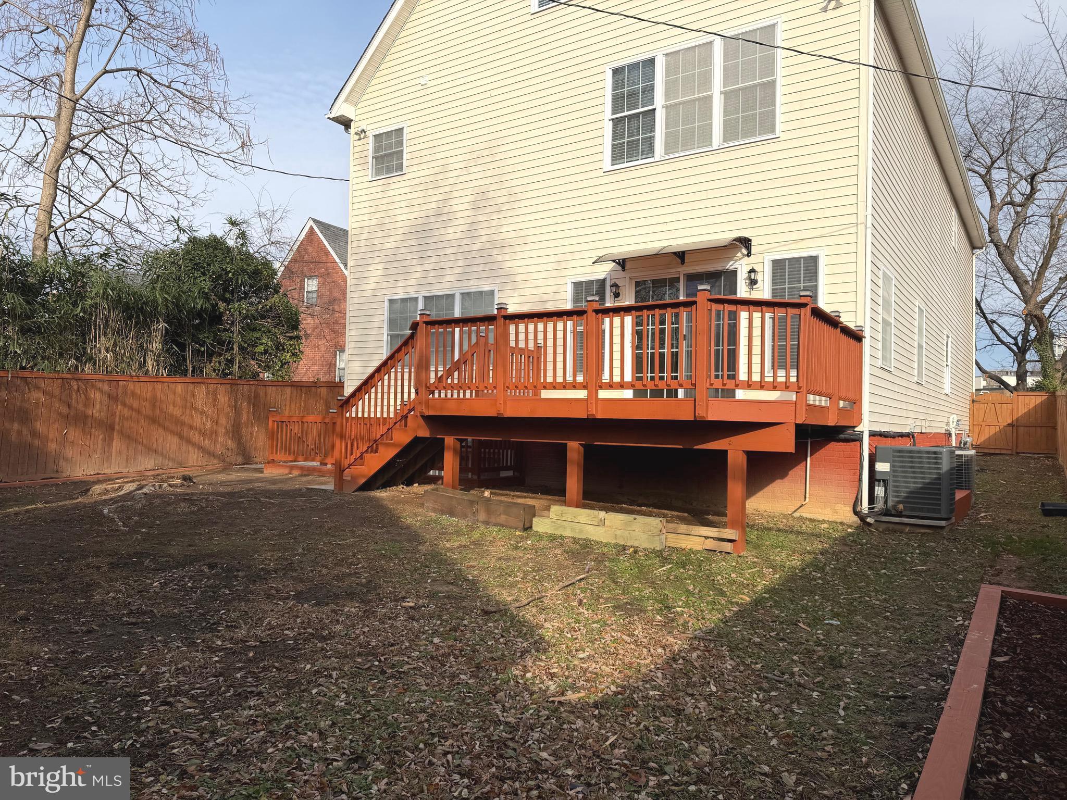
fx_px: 740
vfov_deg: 56.8
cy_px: 400
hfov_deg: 71.6
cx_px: 534
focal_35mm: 24
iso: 80
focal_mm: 6.76
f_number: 1.78
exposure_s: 1/4405
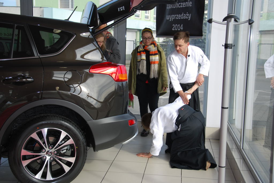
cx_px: 137
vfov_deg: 25.8
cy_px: 92
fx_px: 400
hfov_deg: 37.8
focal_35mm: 52
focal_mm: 35
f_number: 5
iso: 100
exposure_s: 1/200
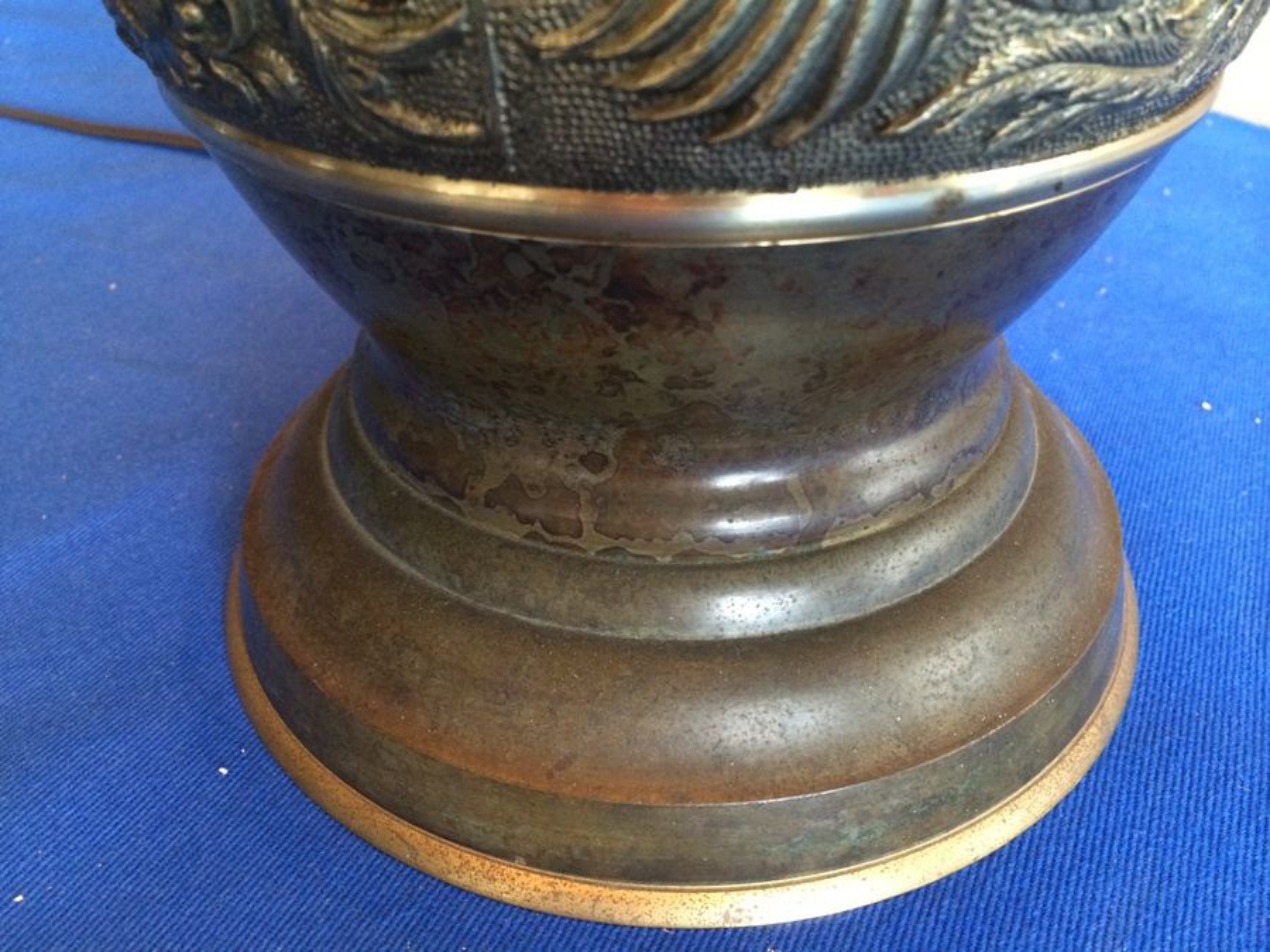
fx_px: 1101
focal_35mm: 30
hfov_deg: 60.0
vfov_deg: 46.8
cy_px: 476
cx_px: 635
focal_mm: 4.12
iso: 320
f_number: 2.2
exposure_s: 1/30
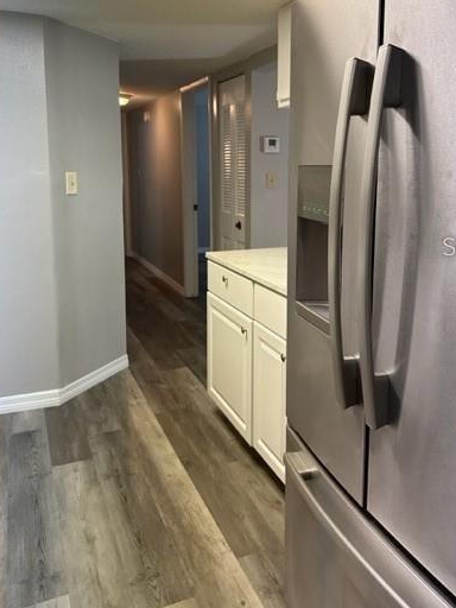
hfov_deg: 46.6
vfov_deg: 59.5
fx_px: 527
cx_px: 270
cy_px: 246
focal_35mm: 30
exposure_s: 1/120
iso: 200
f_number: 1.78
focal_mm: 6.86
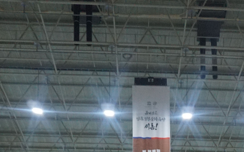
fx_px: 432
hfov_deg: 31.3
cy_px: 321
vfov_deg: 15.3
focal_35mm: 65
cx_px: 157
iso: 1600
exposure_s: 1/160
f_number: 4
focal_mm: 16
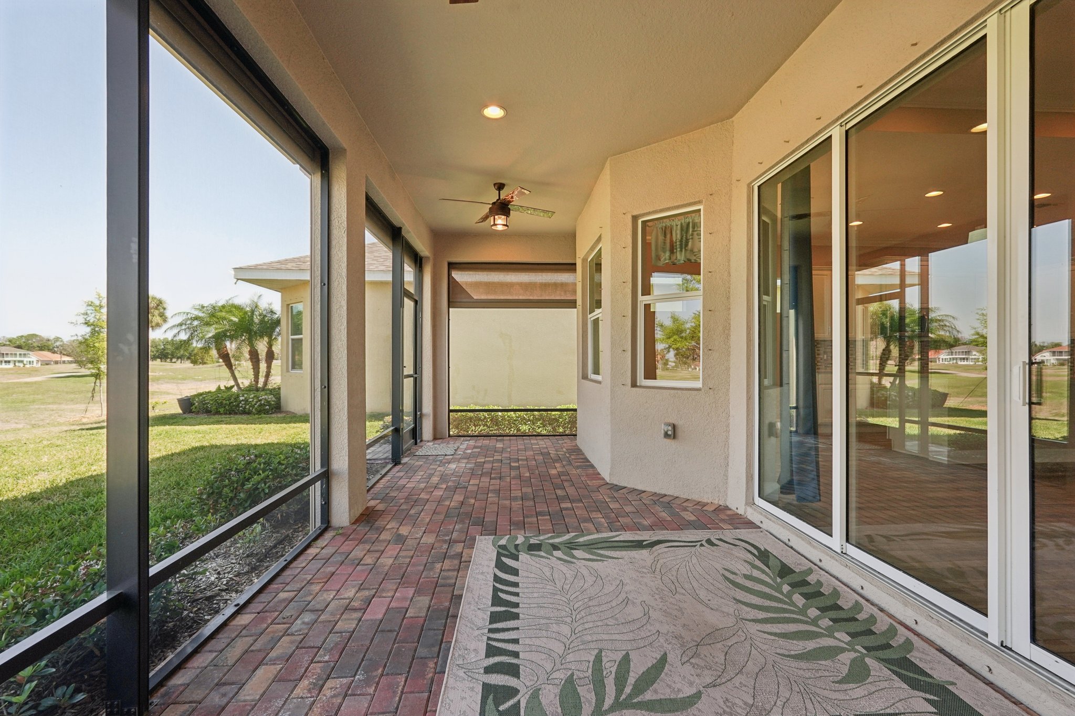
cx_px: 538
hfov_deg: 96.7
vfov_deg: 73.7
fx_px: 478
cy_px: 358
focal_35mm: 16
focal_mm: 16
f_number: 8
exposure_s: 1/80
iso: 400
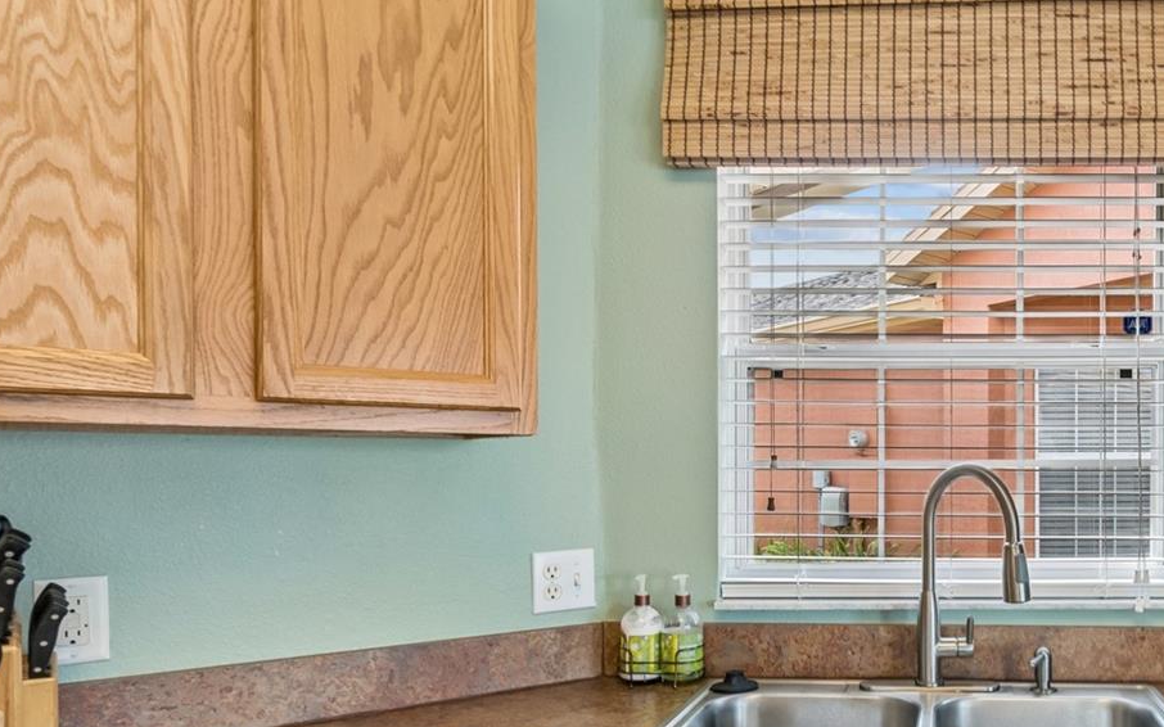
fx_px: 856
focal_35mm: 27
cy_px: 478
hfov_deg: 62.6
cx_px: 931
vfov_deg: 45.4
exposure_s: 1/13
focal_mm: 10
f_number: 7.1
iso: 100
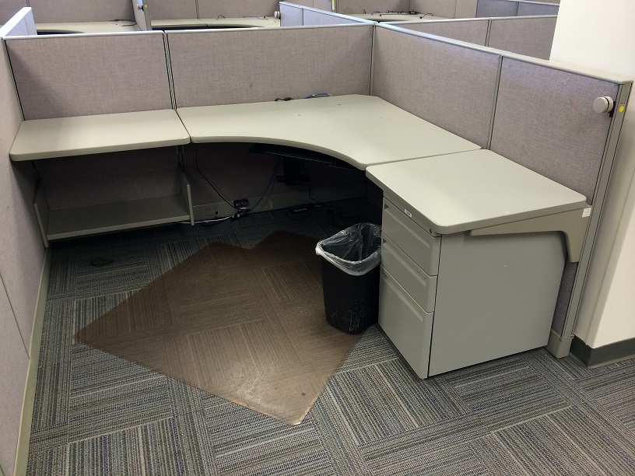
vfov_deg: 46.8
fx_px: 550
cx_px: 318
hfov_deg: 60.0
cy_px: 238
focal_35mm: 30
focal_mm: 4.12
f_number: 2.2
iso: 100
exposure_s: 1/30
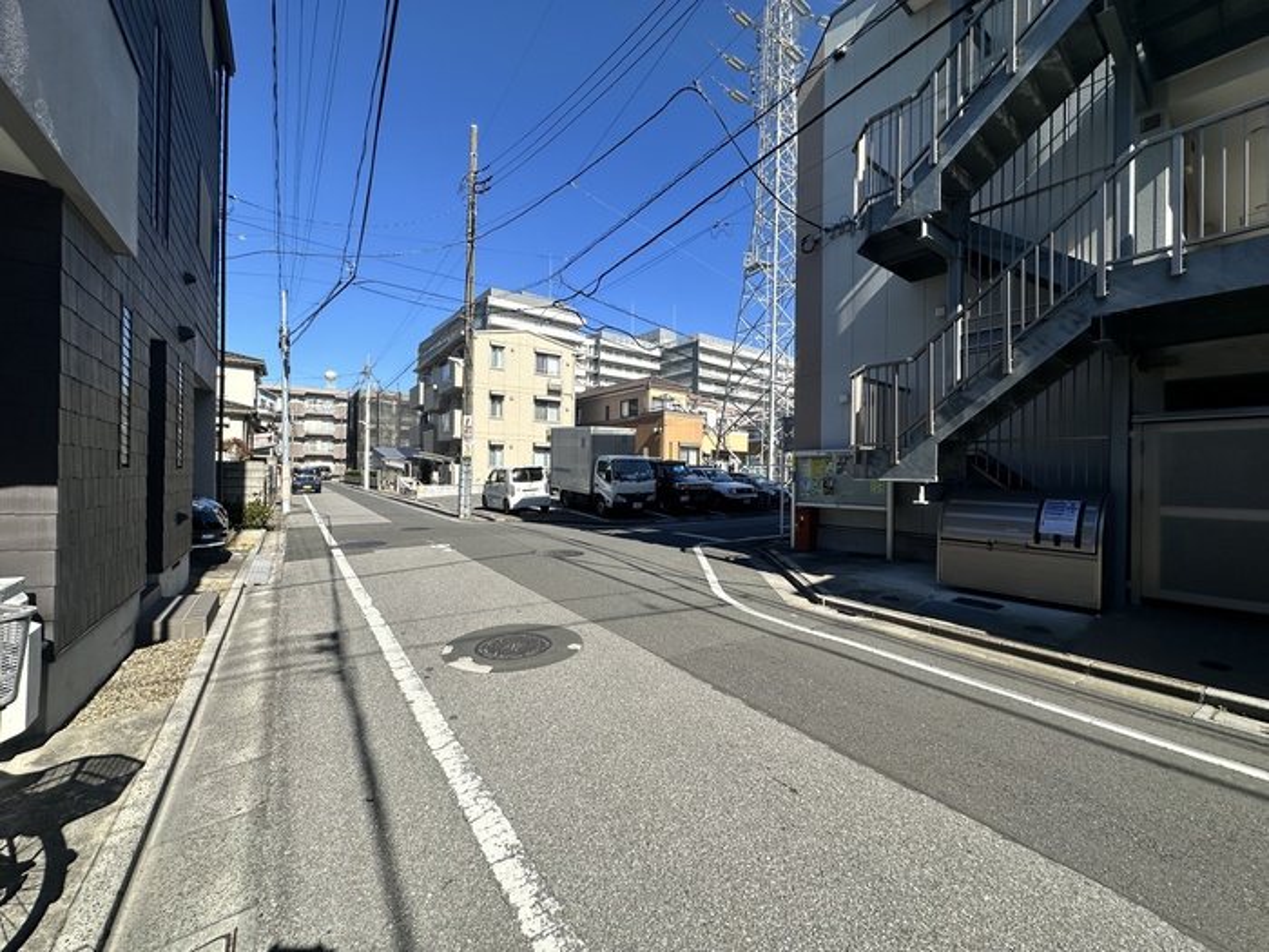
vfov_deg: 85.7
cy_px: 476
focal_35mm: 14
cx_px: 634
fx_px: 513
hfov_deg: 102.1
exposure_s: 1/1742
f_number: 2.2
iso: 50
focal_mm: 2.22
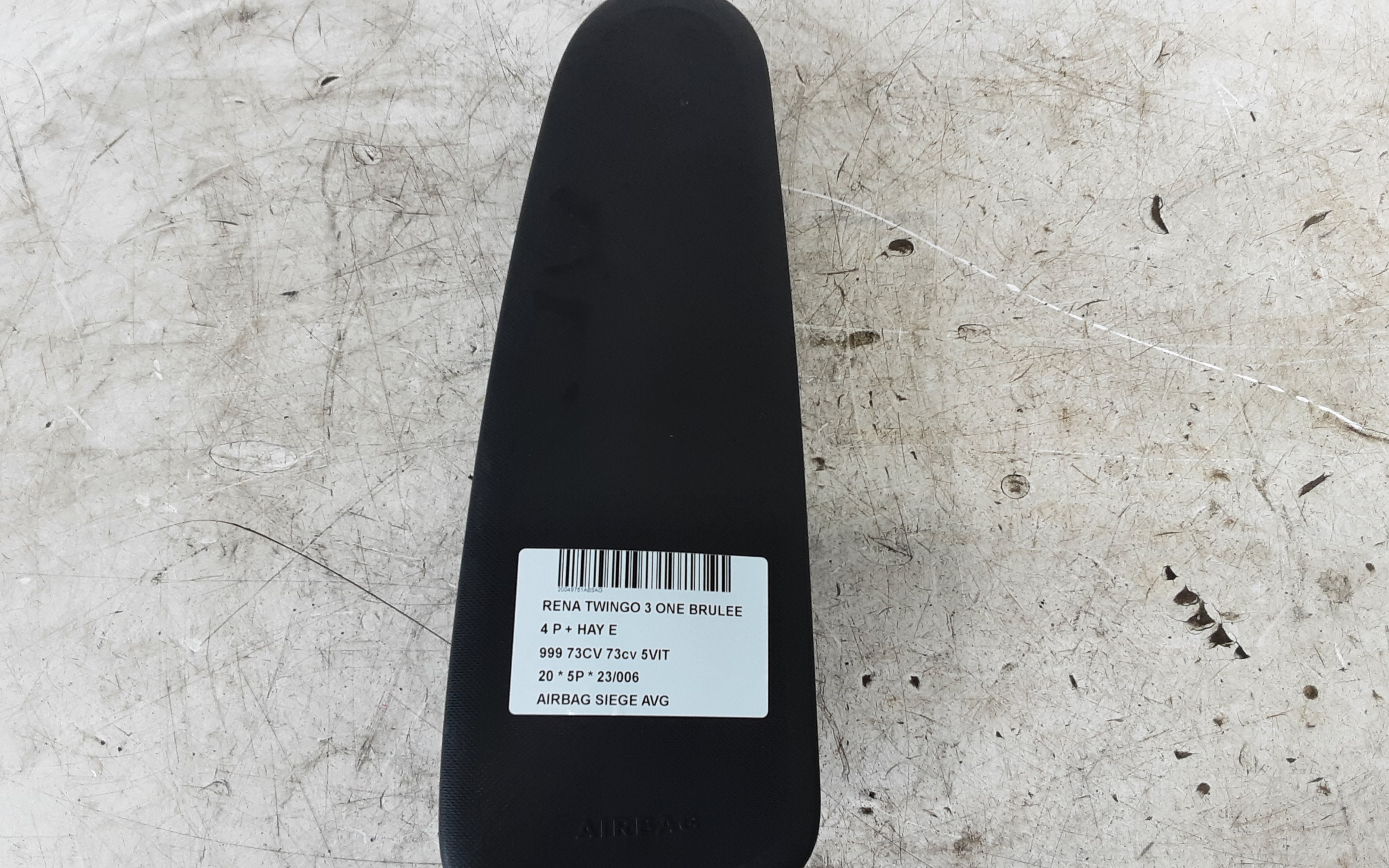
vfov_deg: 43.1
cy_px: 461
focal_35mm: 29
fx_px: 1098
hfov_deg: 64.6
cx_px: 700
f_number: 1.9
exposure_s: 1/50
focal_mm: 2.91
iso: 64
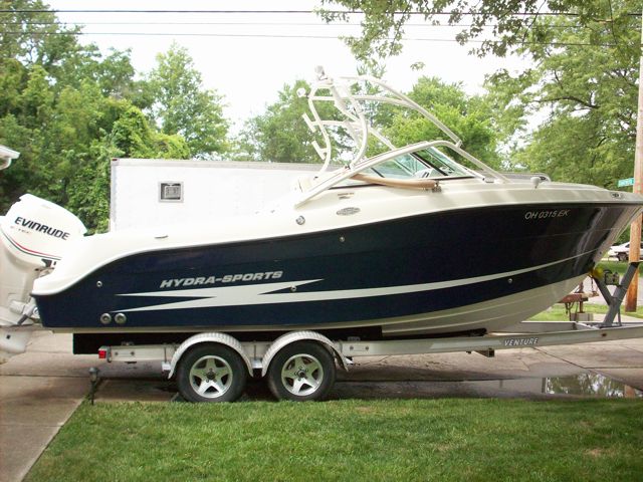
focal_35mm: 37
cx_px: 322
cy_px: 241
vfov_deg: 38.7
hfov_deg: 50.1
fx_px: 687
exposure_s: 1/730
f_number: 2.8
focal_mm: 6.2
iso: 200
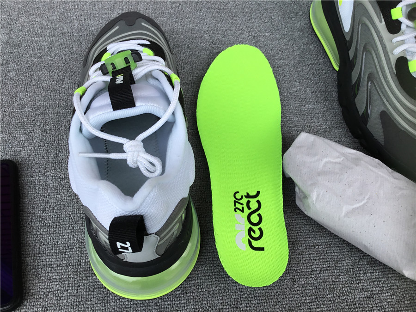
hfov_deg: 58.4
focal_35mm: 31
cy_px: 156
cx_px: 208
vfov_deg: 45.4
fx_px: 373
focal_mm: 3.3
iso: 25
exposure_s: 1/443
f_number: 2.4
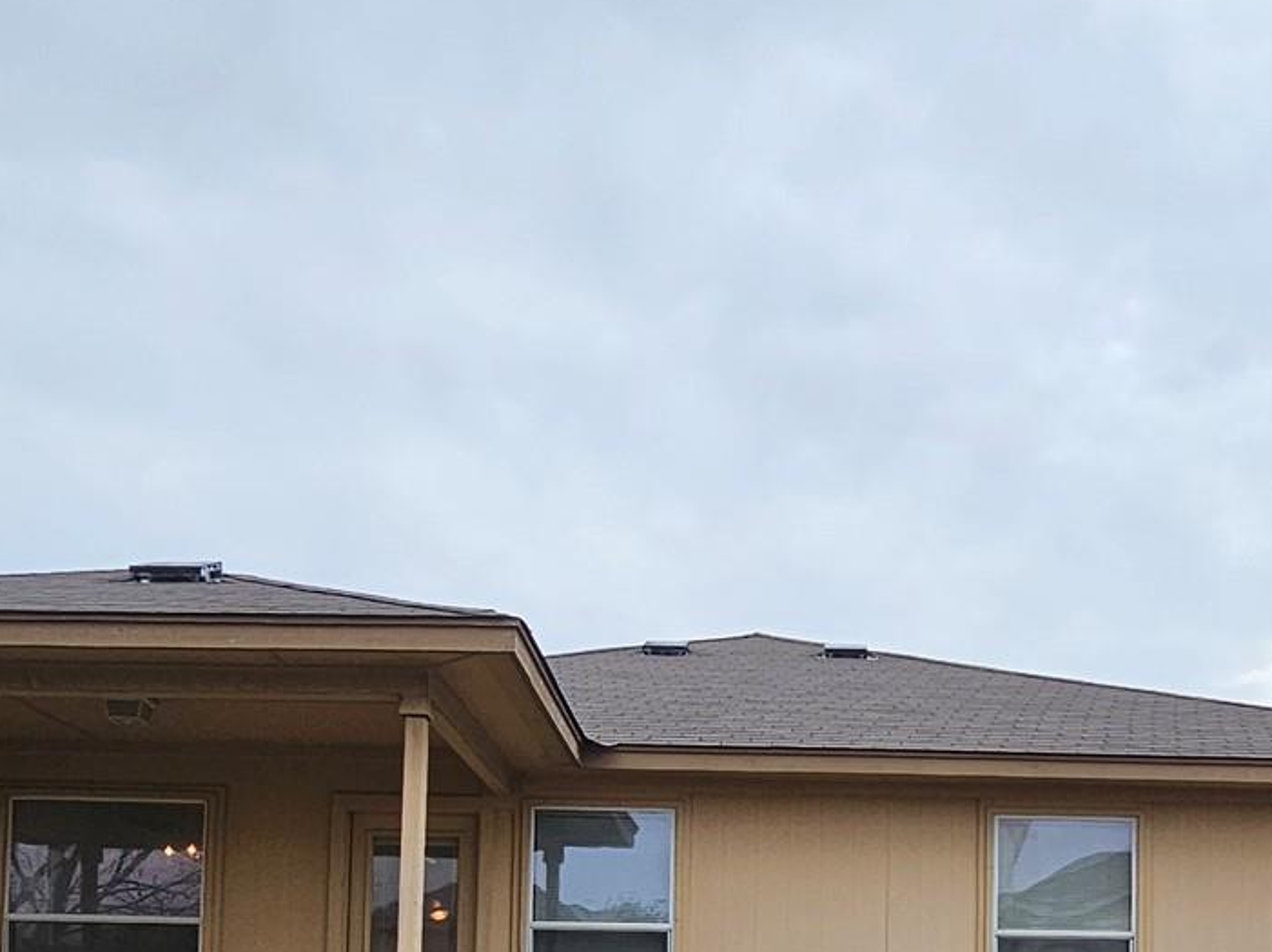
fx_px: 1396
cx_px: 835
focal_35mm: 38
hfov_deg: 48.3
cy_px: 1017
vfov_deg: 33.4
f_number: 2.2
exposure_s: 1/1293
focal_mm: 2.2
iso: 50
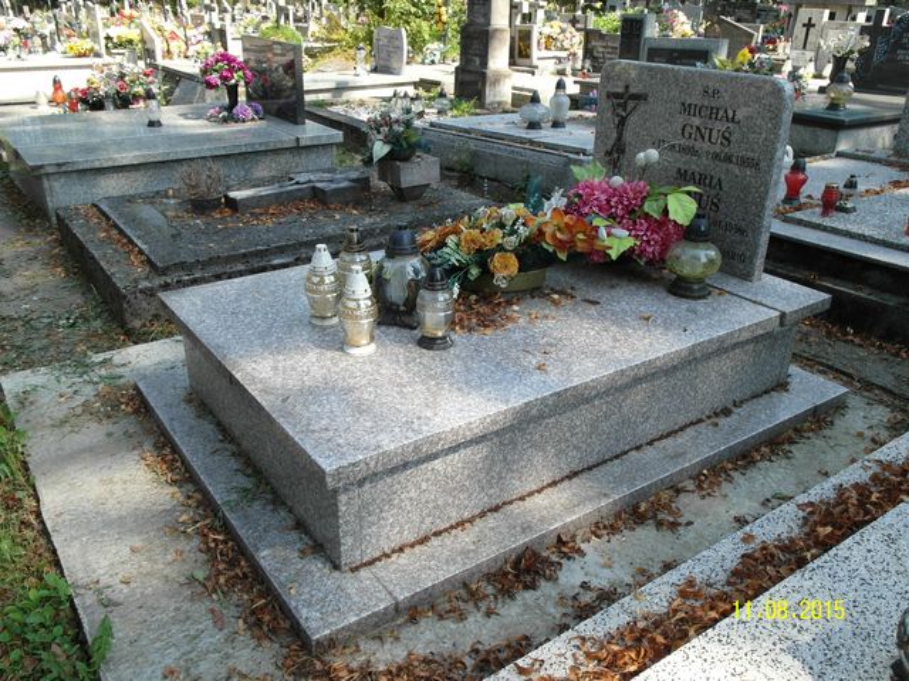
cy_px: 340
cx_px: 454
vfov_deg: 46.8
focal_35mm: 30
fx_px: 788
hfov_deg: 60.0
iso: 80
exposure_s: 1/180
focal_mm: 6.5
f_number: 4.1
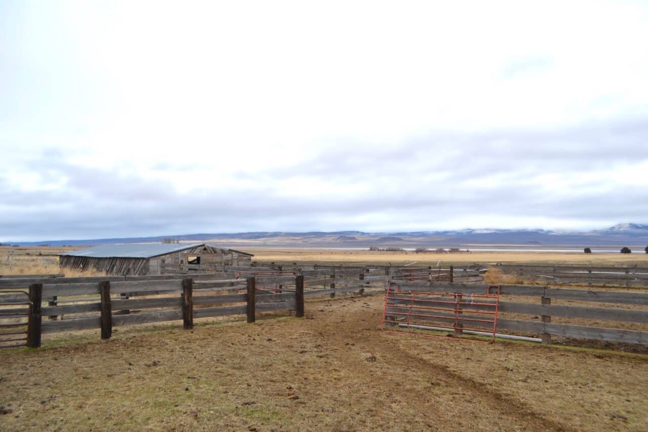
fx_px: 486
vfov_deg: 47.9
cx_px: 324
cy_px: 216
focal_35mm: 27
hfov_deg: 67.4
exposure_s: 1/200
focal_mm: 18
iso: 100
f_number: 6.3
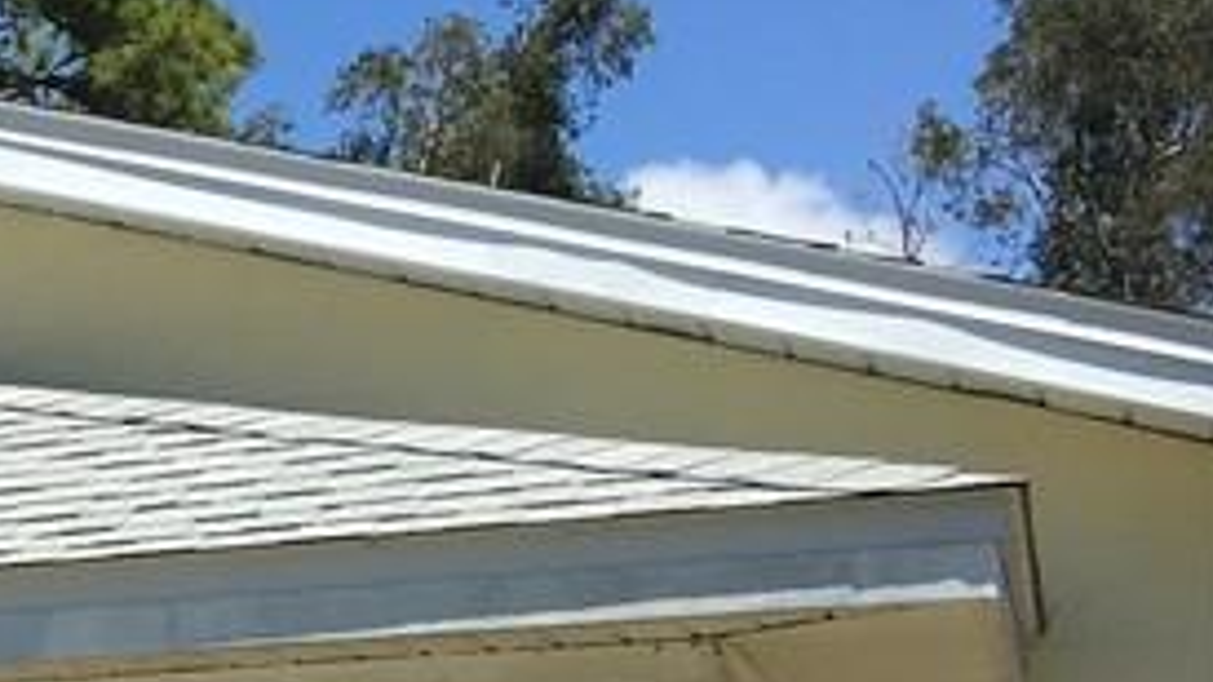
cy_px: 974
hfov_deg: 15.4
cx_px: -1045
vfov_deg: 10.0
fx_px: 3795
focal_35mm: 118
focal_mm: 4.15
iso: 25
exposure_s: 1/1709
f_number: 2.2
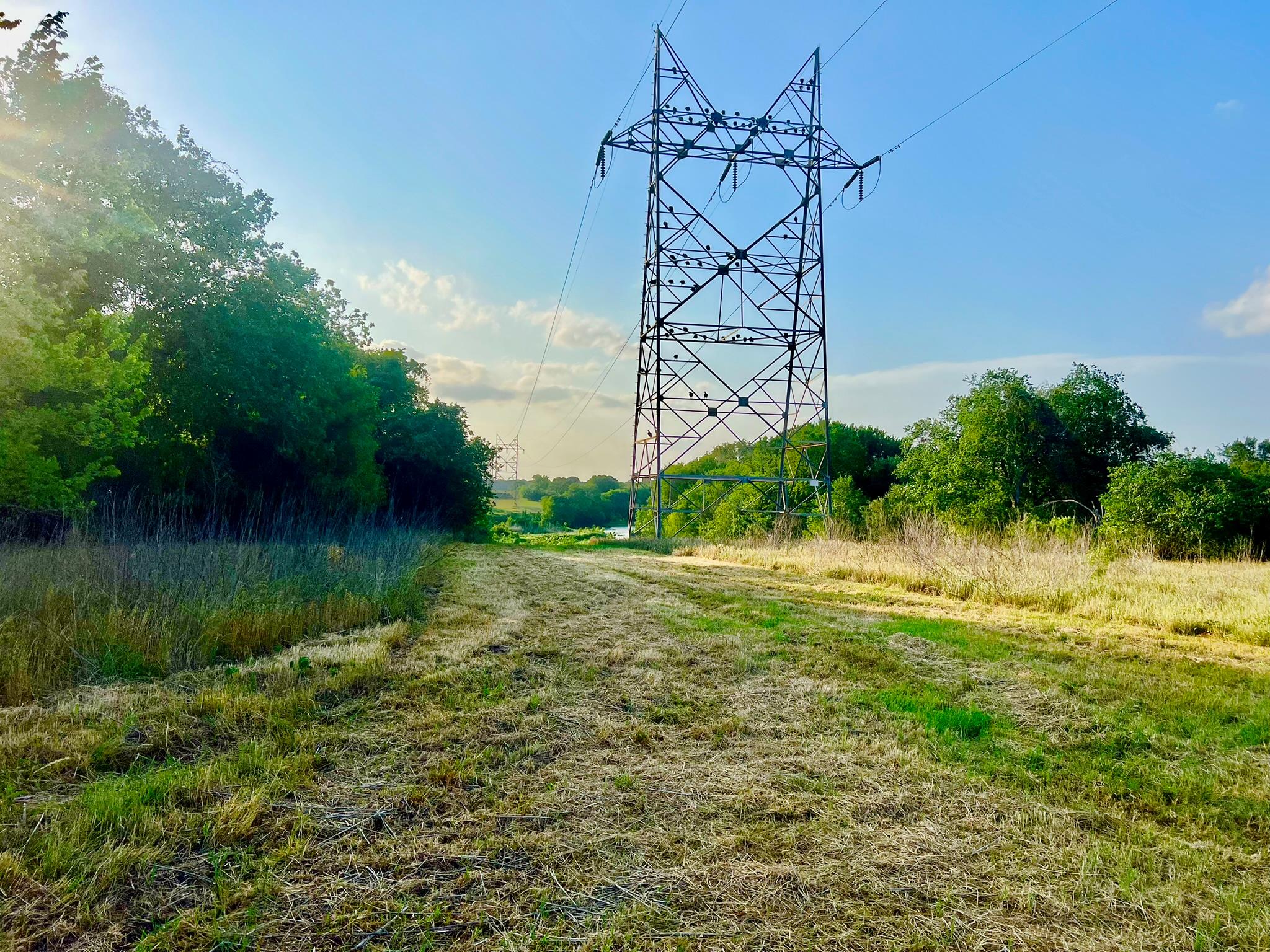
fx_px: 954
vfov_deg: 53.1
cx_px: 635
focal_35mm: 26
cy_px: 476
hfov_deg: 67.3
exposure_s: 1/5587
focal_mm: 5.7
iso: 50
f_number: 1.5
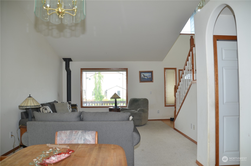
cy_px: 83
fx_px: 188
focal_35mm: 27
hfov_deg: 67.5
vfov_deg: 47.7
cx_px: 126
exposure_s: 1/100
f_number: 5
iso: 200
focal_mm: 18
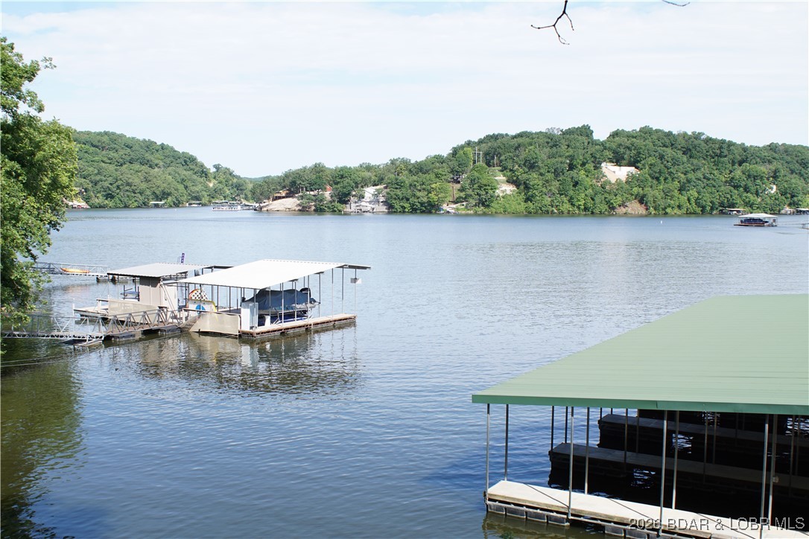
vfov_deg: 34.2
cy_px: 270
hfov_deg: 49.6
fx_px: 876
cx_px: 404
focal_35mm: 39
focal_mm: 26
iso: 100
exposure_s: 1/125
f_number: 7.1
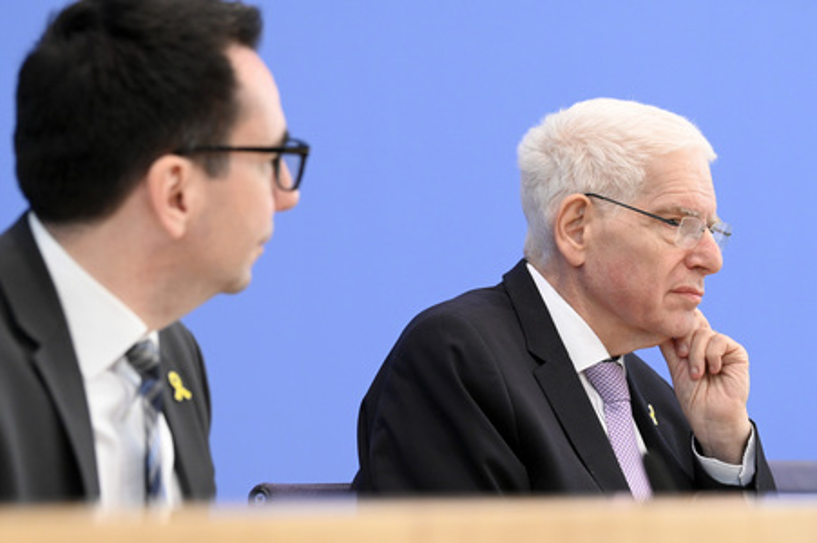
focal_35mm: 130
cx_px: 408
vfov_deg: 10.5
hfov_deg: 15.8
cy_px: 272
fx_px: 2948
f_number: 5.6
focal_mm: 130
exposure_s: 1/640
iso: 4000
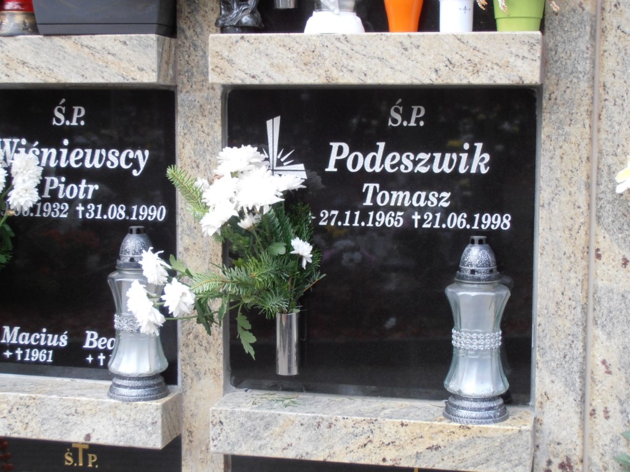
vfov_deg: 21.3
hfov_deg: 28.2
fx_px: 1256
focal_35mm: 69
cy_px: 236
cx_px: 315
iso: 125
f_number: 4.8
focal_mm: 12.29
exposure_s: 1/20
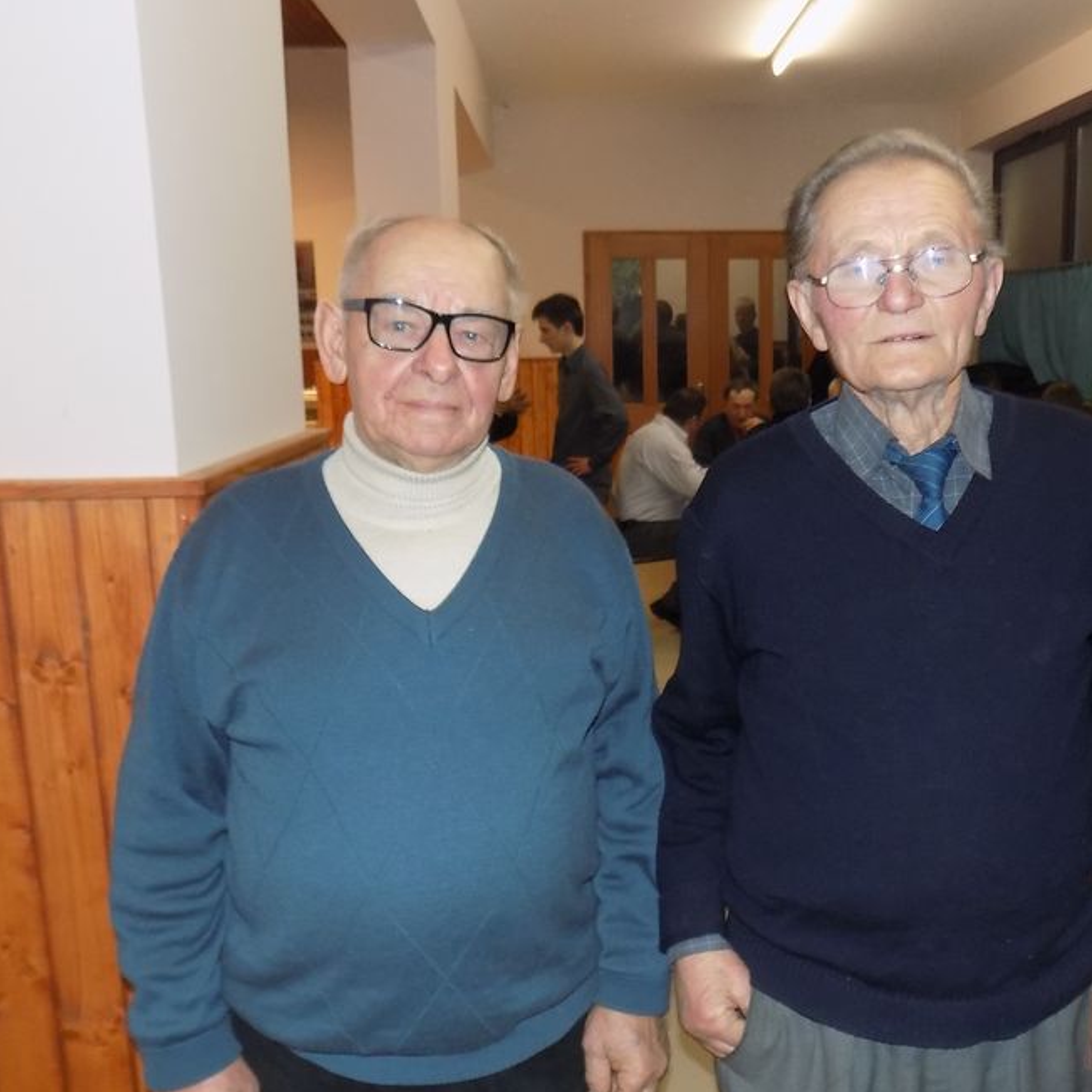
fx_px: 1142
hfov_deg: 50.7
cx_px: 666
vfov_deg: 51.1
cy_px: 589
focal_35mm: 32
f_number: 3.1
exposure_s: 1/30
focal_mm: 4
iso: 200
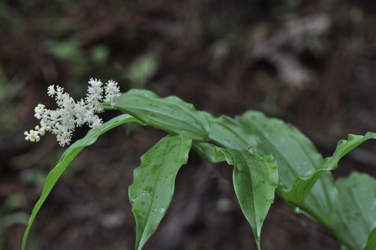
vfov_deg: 8.7
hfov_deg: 13.1
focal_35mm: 158
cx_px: 188
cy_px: 125
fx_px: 1643
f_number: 6.3
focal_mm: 105
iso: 1000
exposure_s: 1/1000
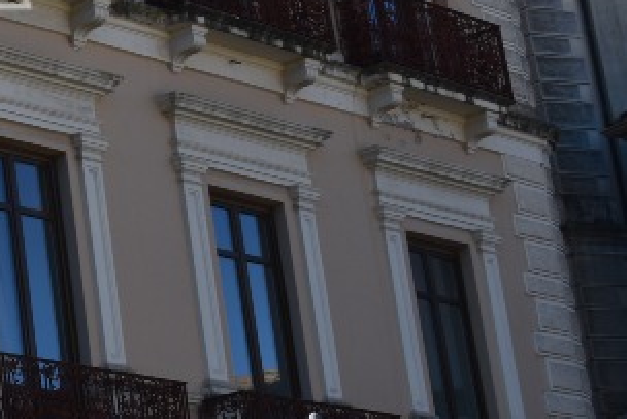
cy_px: -109
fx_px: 2474
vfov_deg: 9.5
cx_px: -578
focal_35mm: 142
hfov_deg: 12.8
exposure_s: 1/250
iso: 100
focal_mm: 24
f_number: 8
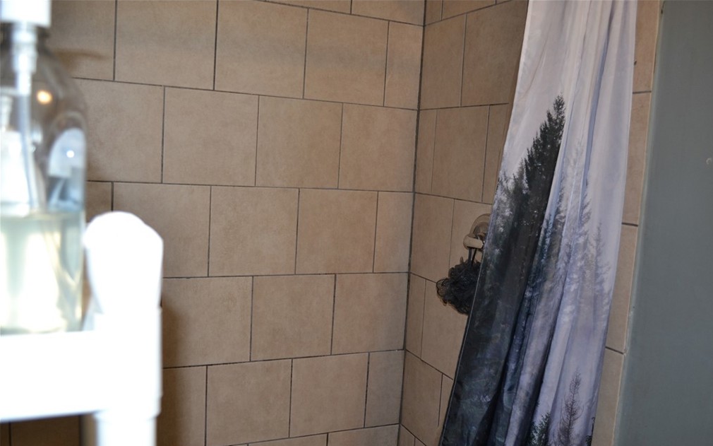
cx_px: 361
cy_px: 241
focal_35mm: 31
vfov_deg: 40.6
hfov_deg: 61.2
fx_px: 602
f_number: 3.8
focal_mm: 20
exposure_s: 1/60
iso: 400
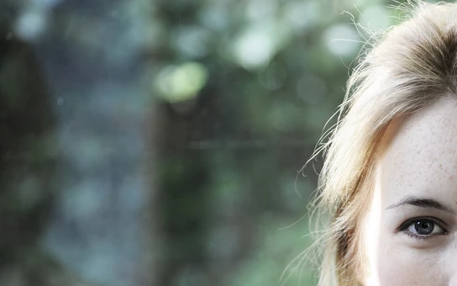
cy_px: 279
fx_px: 2802
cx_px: 360
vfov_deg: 5.8
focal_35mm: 225
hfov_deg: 9.3
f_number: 4
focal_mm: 120
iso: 400
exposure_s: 1/160
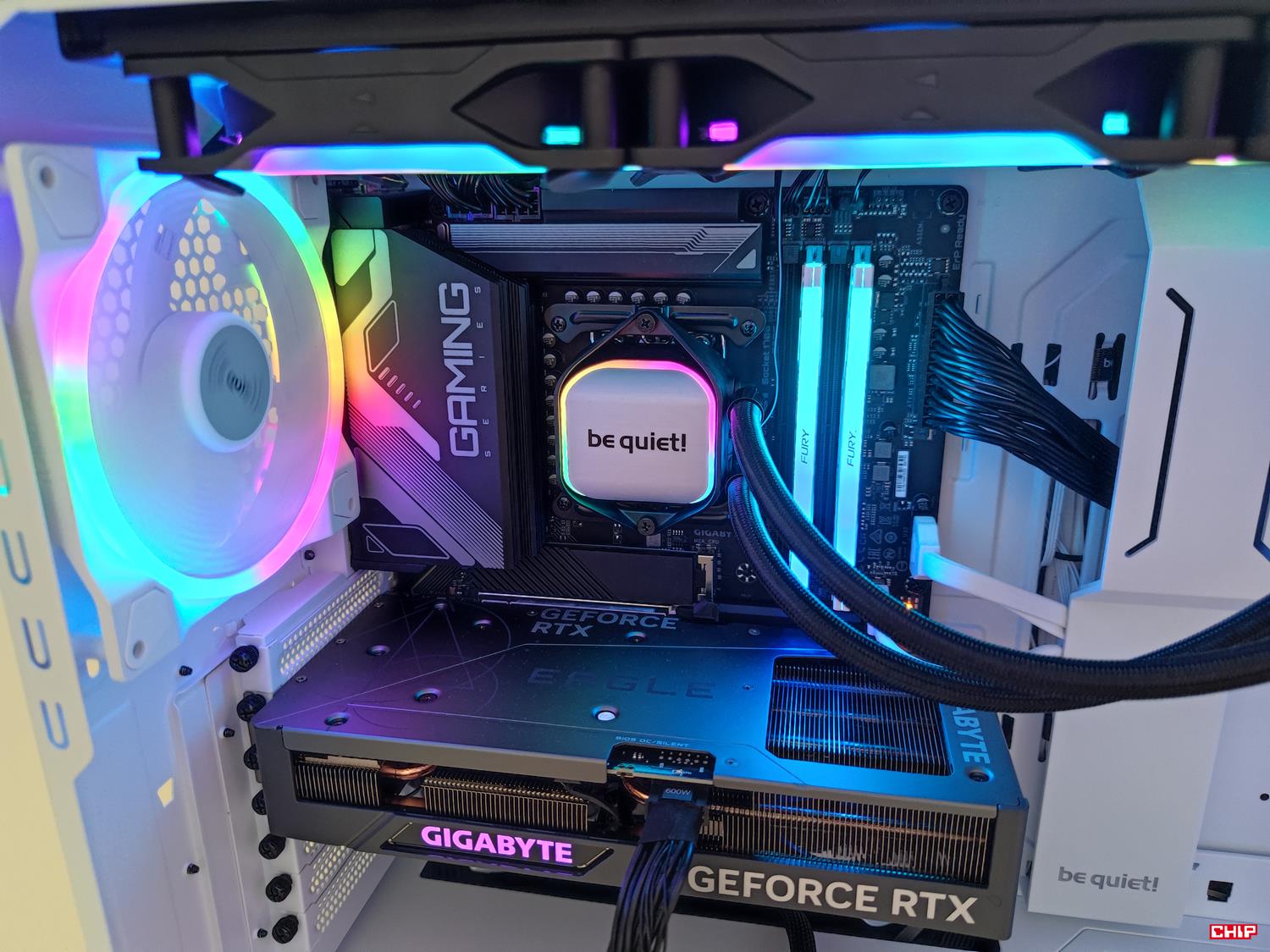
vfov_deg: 56.8
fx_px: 881
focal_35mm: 24
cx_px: 635
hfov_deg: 71.6
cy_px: 476
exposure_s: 1/30
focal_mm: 6.78
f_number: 1.85
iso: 400
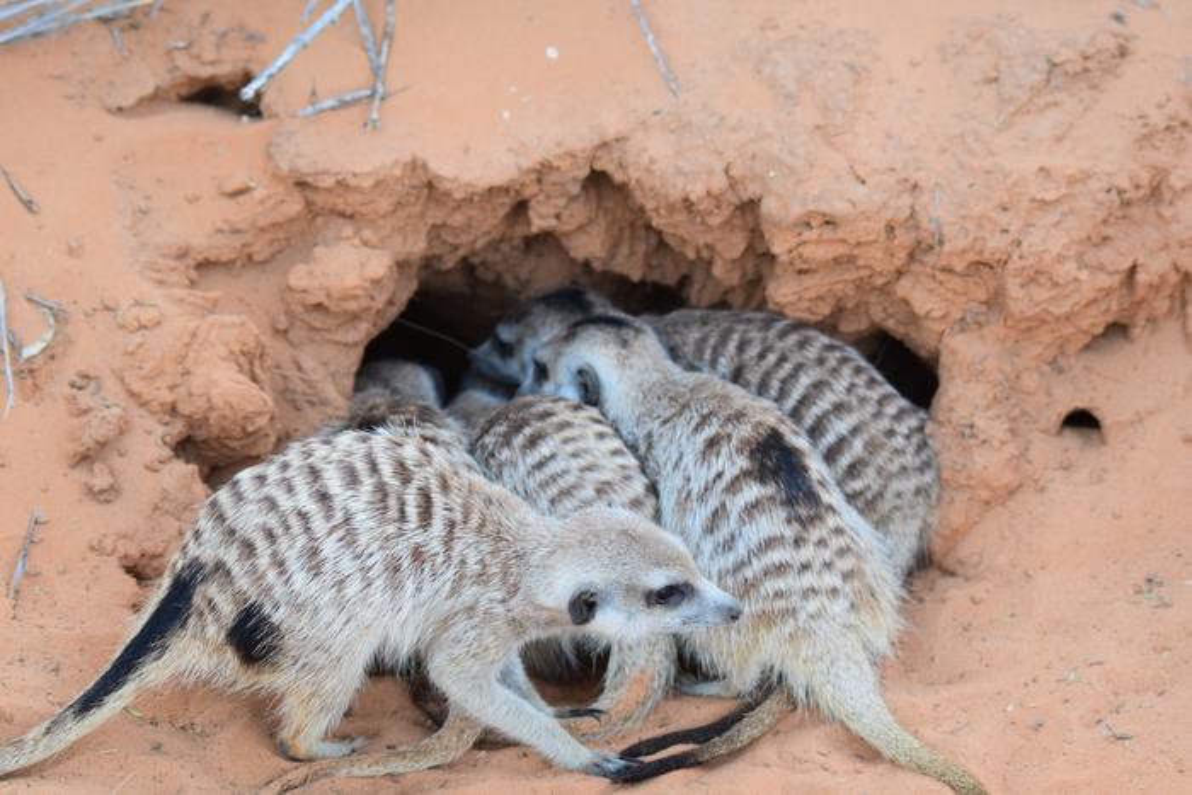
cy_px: 398
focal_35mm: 105
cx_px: 596
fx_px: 3477
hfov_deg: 19.5
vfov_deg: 13.0
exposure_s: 1/125
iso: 1600
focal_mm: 70
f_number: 5
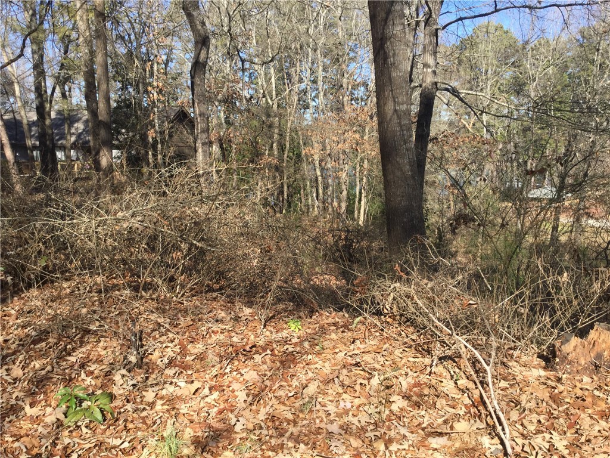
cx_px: 305
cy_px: 229
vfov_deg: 45.4
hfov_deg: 58.4
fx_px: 546
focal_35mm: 31
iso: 25
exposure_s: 1/471
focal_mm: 3.3
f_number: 2.4
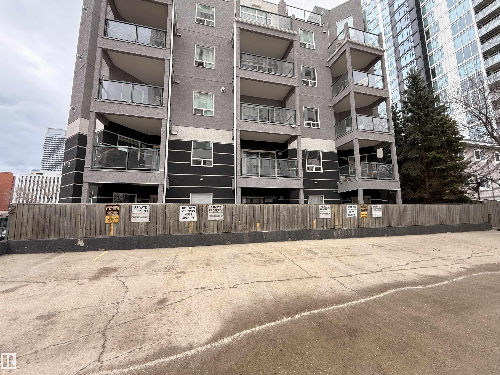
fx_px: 202
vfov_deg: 85.7
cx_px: 250
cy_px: 188
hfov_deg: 102.1
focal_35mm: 14
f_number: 2.2
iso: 50
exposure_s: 1/177
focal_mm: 2.22
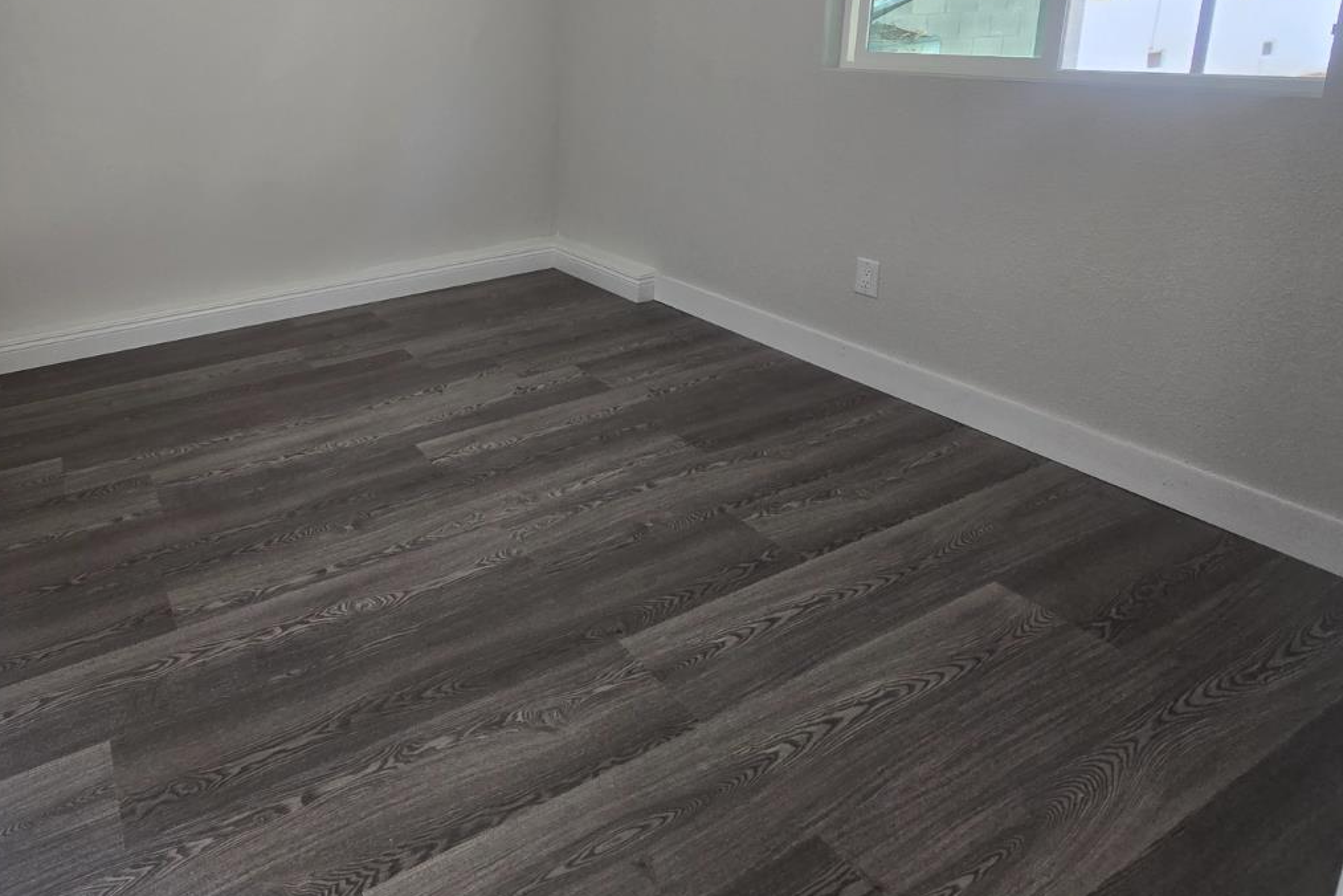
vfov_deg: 57.2
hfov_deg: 79.4
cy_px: 174
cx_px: 387
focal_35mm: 20
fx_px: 746
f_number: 2.2
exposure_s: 1/60
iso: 125
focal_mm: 2.2
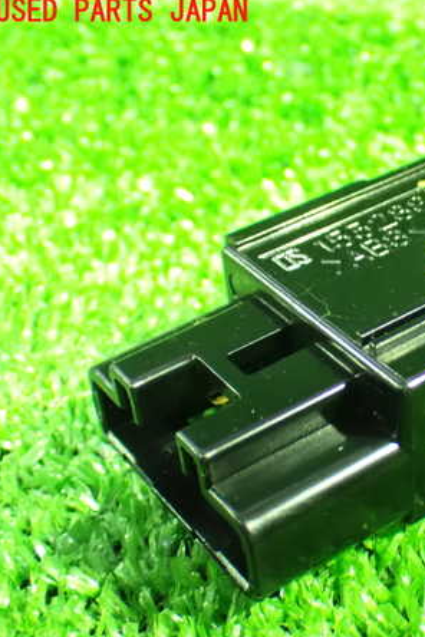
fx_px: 1169
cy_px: 317
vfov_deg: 30.5
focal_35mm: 66
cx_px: 418
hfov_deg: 20.0
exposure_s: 1/10
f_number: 3.1
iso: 1600
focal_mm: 8.4
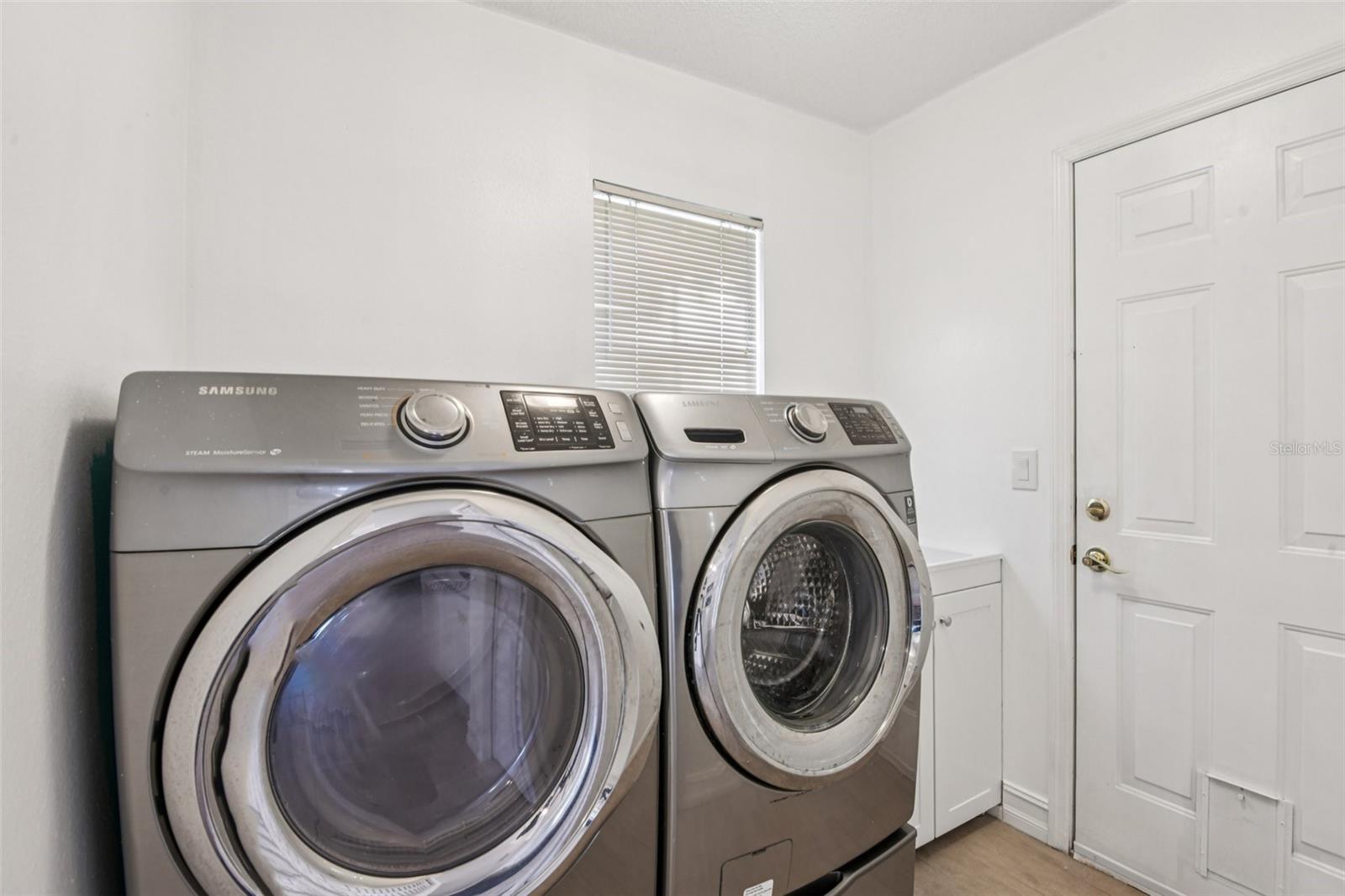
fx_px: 598
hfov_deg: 96.7
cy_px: 448
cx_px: 672
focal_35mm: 16
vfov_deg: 73.7
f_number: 8
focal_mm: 16
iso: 400
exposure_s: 1/6
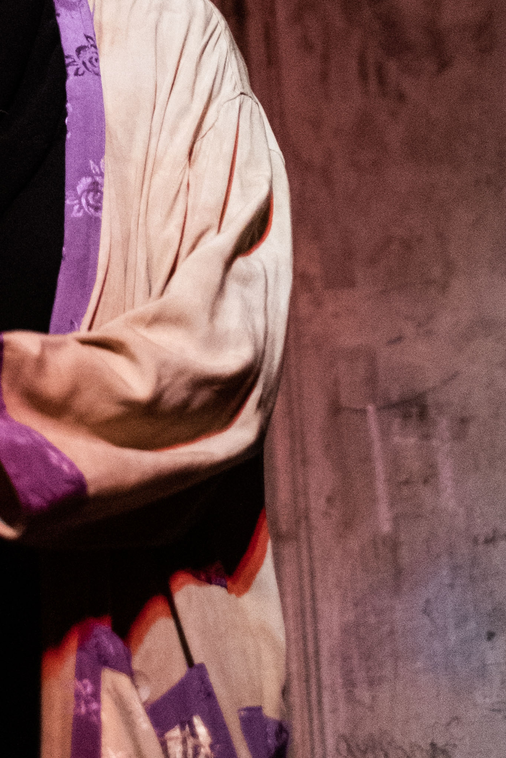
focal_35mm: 162
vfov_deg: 12.1
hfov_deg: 8.4
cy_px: -398
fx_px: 3415
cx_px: -78
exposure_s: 1/250
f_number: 2
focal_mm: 35
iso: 3200
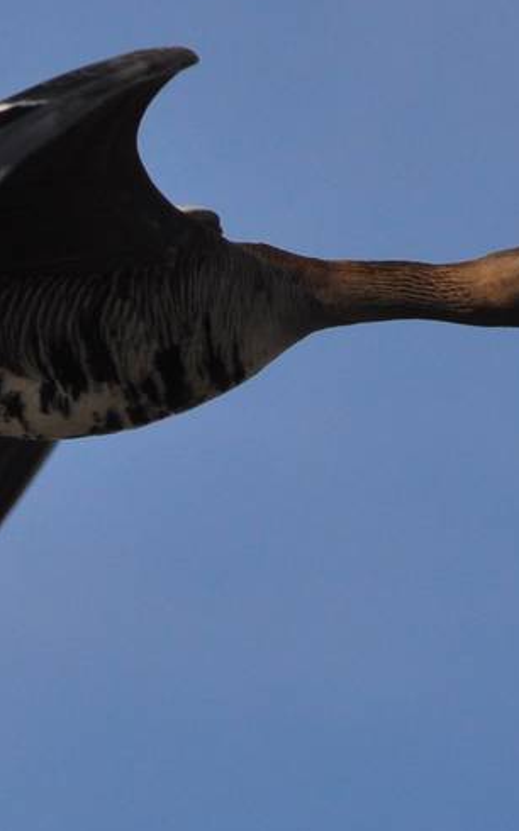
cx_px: -354
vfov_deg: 2.5
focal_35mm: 849
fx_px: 19225
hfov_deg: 1.5
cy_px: 200
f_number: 8
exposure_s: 1/2000
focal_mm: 170
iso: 400
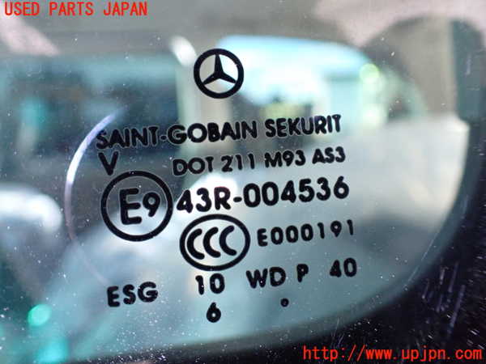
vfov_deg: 46.8
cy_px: 182
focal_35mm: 30
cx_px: 243
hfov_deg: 60.0
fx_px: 421
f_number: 2.3
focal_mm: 5.4
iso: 800
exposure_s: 1/50
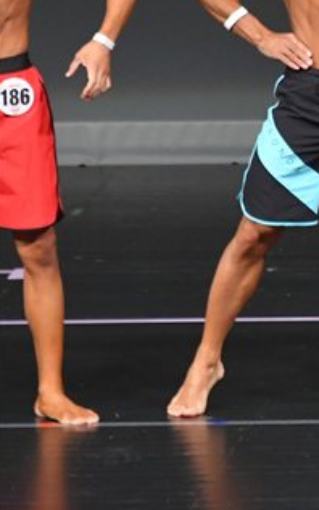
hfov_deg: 1.7
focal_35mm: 787
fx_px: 10927
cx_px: 618
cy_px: 123
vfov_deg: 2.7
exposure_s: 1/400
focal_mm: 210
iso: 4000
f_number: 5.6
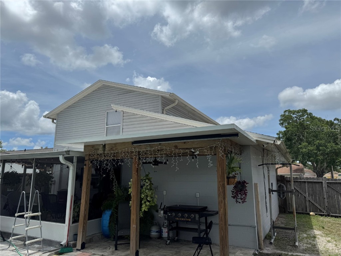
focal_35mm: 24
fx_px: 236
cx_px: 170
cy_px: 128
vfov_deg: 56.8
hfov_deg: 71.6
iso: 80
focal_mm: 6.76
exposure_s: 1/9009
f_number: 1.78
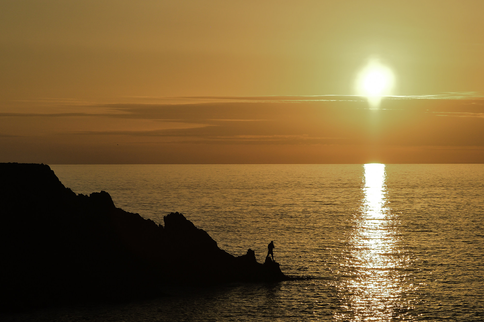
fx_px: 1464
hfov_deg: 18.8
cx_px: 247
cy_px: 162
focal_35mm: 109
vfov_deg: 12.5
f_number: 5
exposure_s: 1/8000
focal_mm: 60
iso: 400
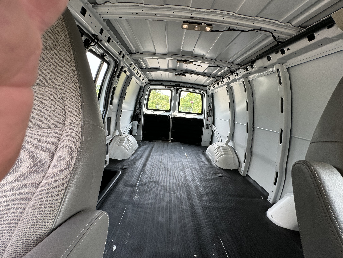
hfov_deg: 102.1
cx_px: 172
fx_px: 139
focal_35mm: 14
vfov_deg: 85.7
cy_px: 129
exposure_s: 1/99
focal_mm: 2.22
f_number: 2.2
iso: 64
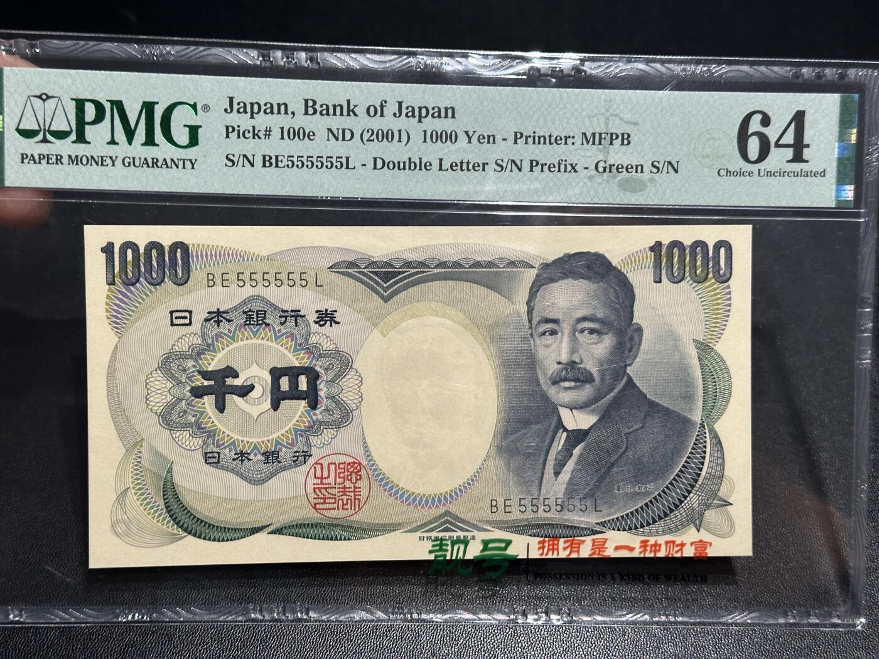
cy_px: 330
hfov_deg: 39.7
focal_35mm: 48
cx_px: 440
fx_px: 1219
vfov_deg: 30.3
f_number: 1.78
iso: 160
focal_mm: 6.86
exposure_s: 1/50
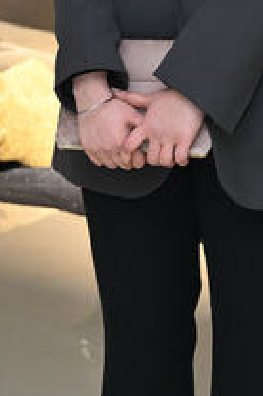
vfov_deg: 11.2
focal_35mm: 182
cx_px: 244
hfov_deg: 7.5
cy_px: 17
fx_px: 2001
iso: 2000
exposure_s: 1/50
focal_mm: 42
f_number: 4
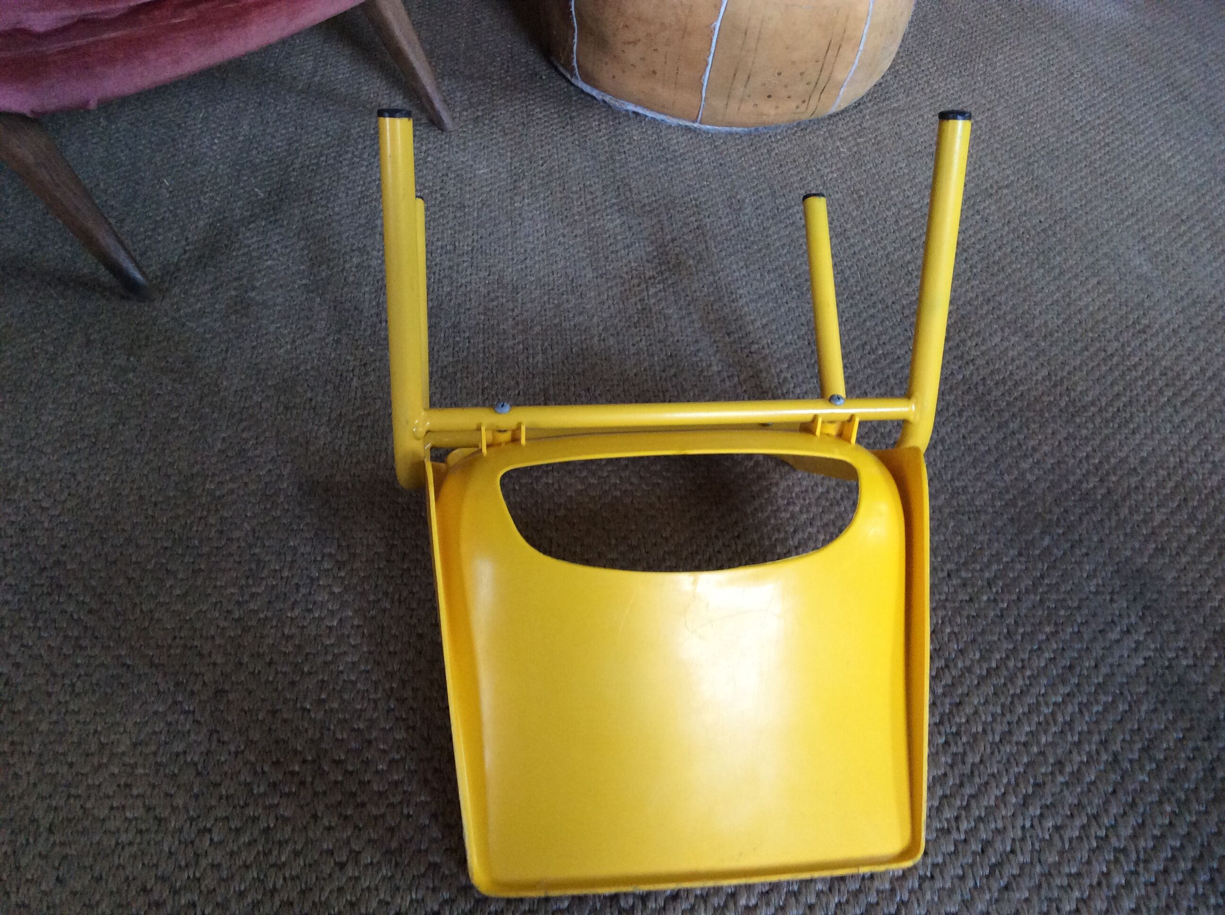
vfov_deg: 44.1
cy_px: 458
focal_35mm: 32
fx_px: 1131
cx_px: 612
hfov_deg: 56.9
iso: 160
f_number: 2.4
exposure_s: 1/25
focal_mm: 3.3
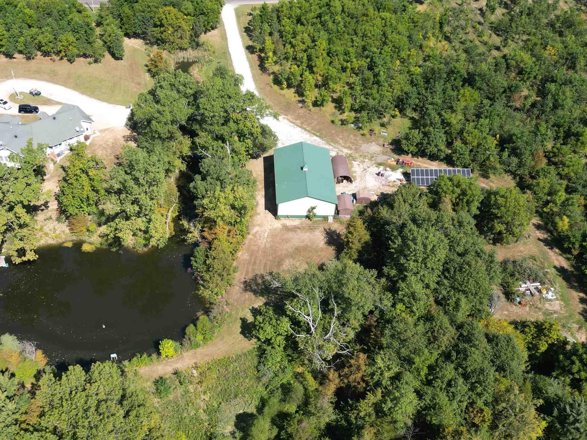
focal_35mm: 37
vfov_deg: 38.5
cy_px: 267
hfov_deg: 49.6
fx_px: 627
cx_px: 216
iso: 100
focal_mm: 6.72
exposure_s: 1/1500
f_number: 1.7
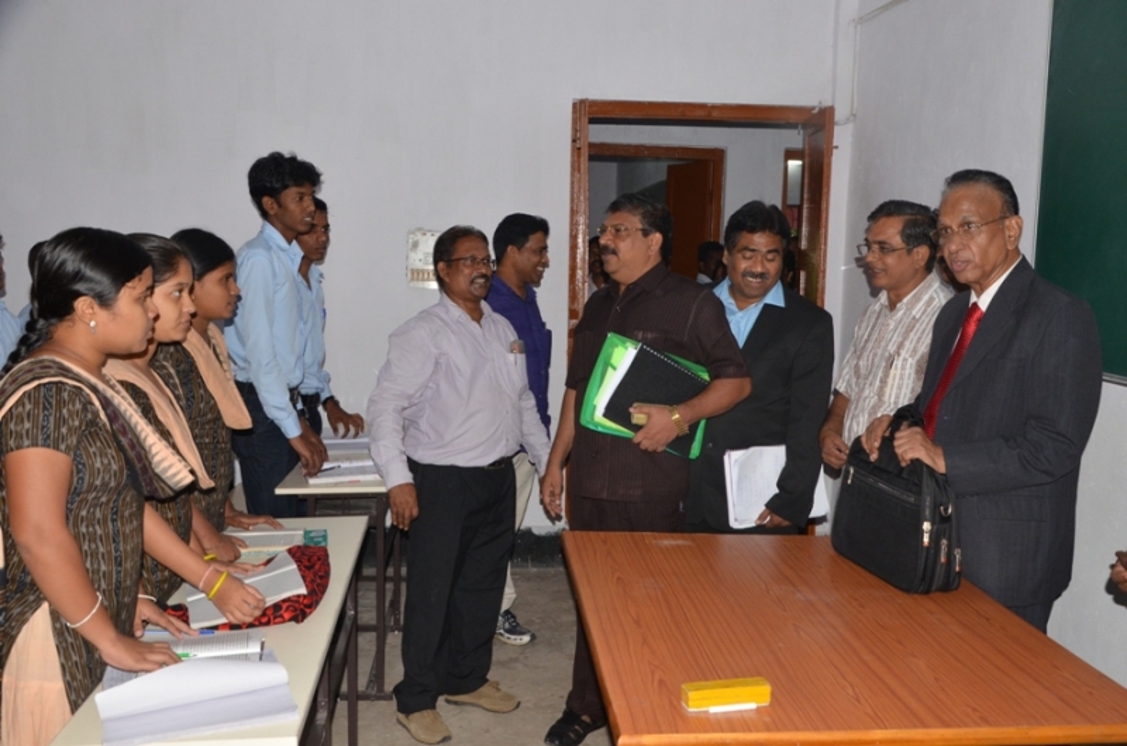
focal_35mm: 36
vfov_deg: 36.7
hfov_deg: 53.2
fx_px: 1125
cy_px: 373
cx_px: 564
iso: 640
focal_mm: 24
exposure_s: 1/125
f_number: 8
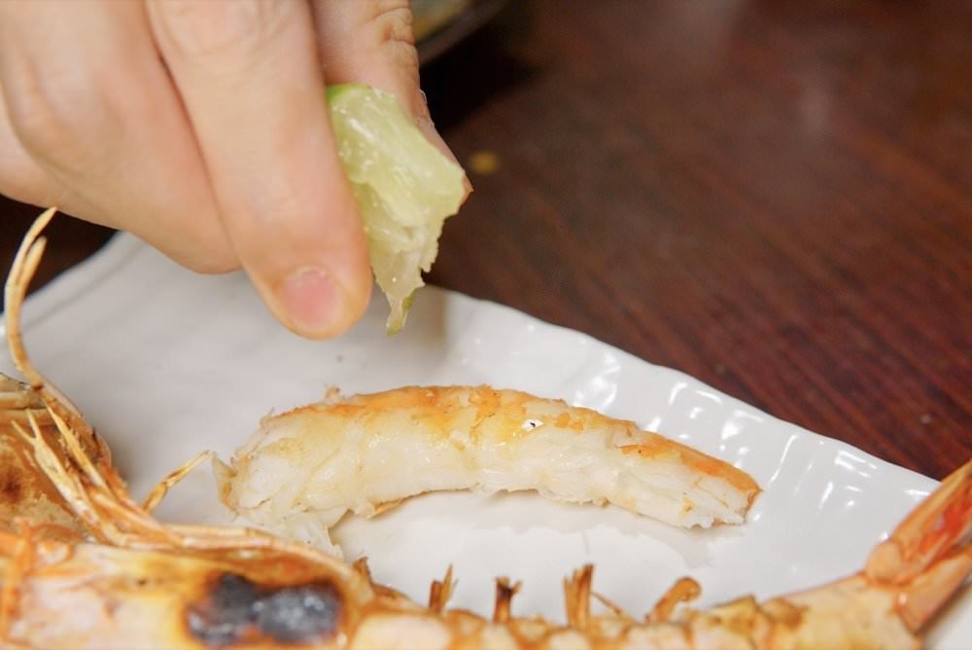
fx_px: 1216
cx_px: 486
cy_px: 325
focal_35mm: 45
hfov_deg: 43.6
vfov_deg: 29.9
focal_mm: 30
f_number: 4
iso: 400
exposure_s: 1/60
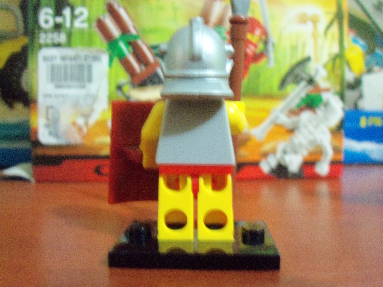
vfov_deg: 41.8
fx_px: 376
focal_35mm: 34
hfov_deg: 54.0
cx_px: 192
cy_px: 144
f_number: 2.9
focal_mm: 5.7
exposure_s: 1/2.5
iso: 400
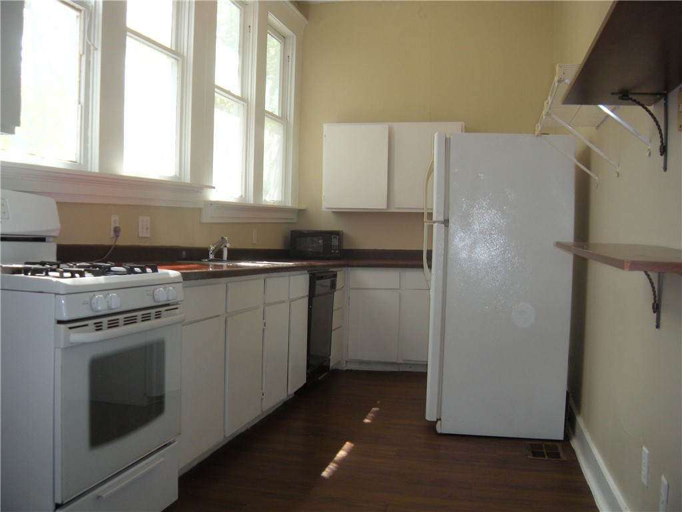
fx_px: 690
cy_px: 256
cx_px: 341
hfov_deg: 52.6
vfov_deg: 40.7
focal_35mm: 35
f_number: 3.8
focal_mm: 5.9
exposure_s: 1/55.3
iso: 105
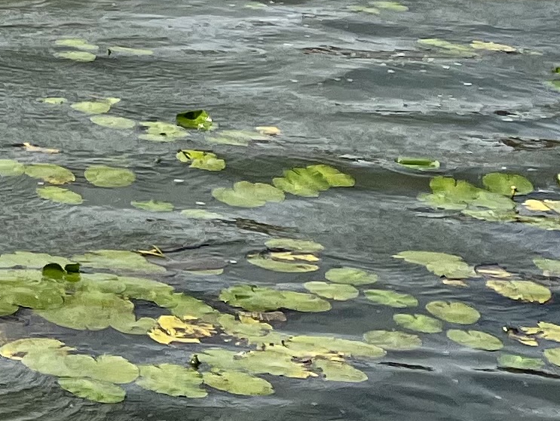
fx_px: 2282
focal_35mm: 141
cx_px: -748
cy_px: -446
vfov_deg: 9.7
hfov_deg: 11.7
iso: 50
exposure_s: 1/4854
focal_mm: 5.1
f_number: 1.6
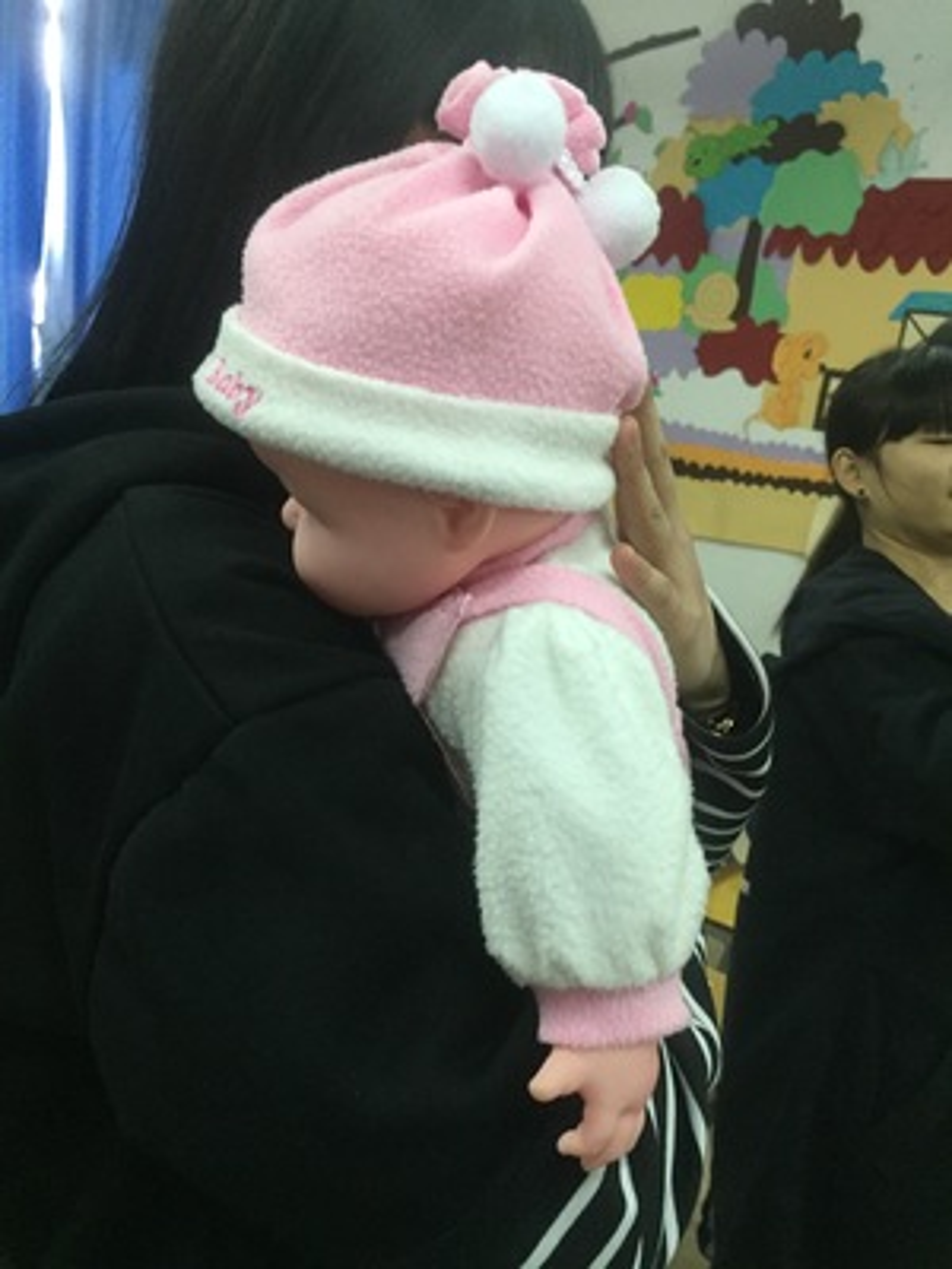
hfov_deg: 48.2
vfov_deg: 61.7
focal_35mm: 29
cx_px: 476
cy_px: 634
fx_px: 1063
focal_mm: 4.15
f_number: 2.2
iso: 250
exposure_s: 1/33
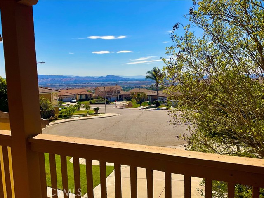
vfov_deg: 48.2
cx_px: 132
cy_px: 99
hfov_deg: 61.7
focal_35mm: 29
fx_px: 221
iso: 16
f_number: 1.8
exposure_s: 1/3534
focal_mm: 3
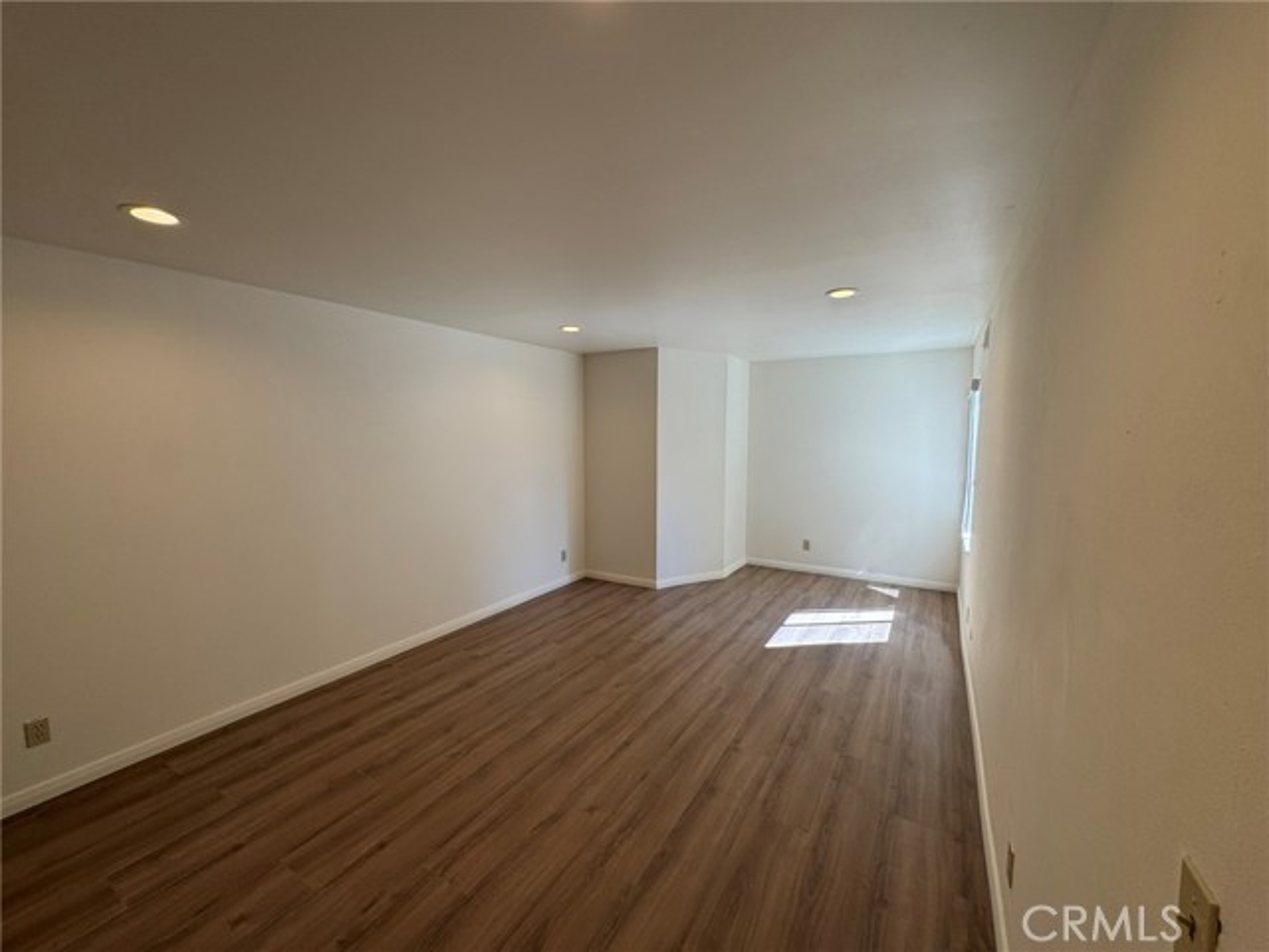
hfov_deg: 102.1
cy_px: 476
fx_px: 513
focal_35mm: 14
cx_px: 634
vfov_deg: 85.7
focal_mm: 2.22
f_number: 2.2
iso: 40
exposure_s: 1/127
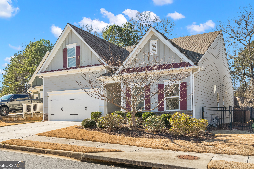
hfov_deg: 58.0
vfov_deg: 40.5
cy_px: 84
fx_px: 229
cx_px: 127
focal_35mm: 32
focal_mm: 32.5
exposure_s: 1/1600
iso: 1250
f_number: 9
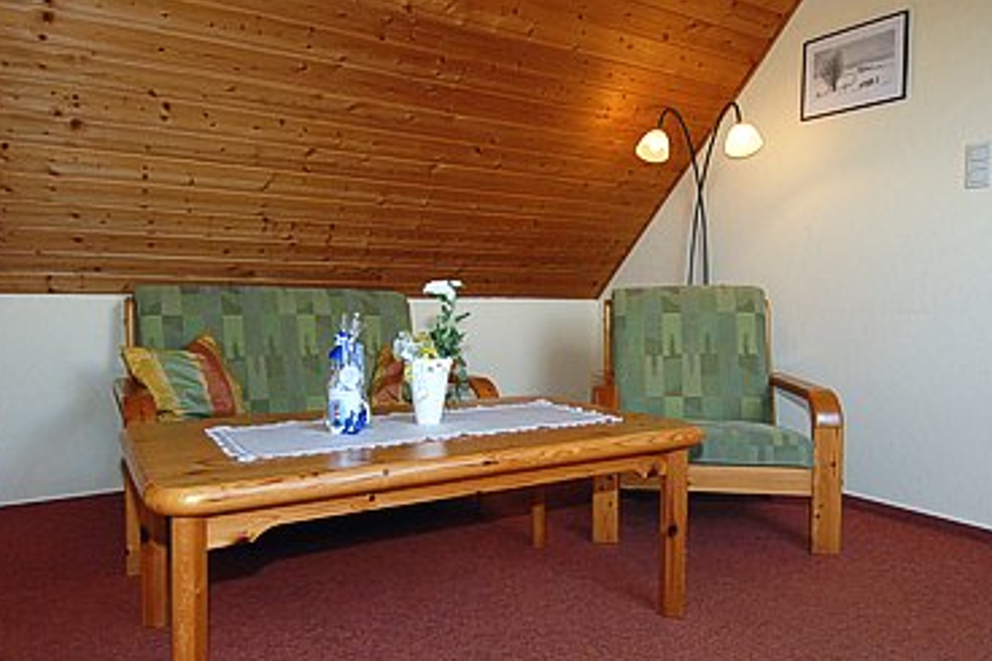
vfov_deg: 56.7
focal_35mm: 22
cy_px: 402
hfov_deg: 78.6
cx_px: 483
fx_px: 606
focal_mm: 12
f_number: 6.3
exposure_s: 1/80
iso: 400
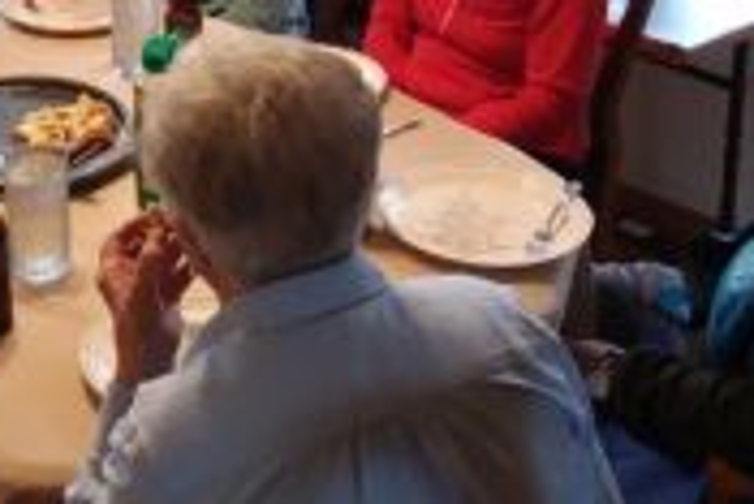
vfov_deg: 19.4
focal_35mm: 69
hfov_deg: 28.7
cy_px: 60
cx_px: 177
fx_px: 1446
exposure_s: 1/30
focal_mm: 2.47
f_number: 1.9
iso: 125
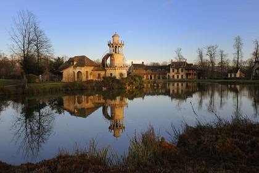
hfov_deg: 60.3
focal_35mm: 31
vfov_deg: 42.3
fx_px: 223
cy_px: 86
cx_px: 130
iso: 200
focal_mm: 31
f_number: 8
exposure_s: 1/160
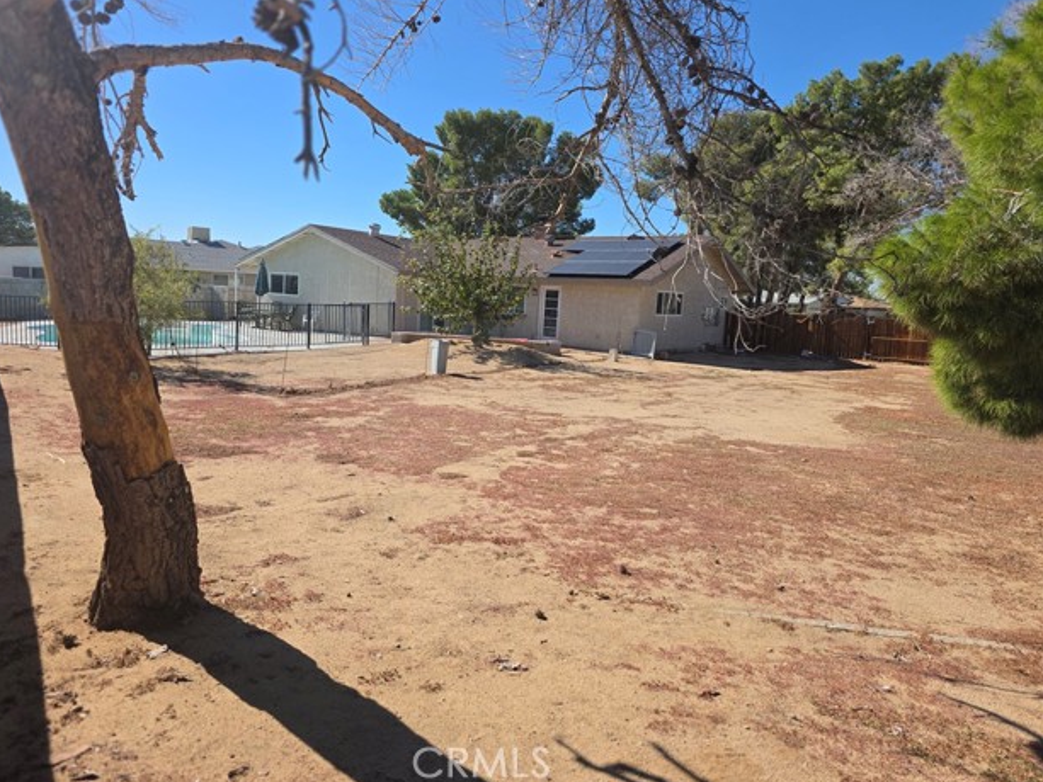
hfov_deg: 71.6
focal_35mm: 24
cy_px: 379
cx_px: 500
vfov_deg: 56.8
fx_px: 723
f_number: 1.7
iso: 80
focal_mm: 6.3
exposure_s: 1/5778
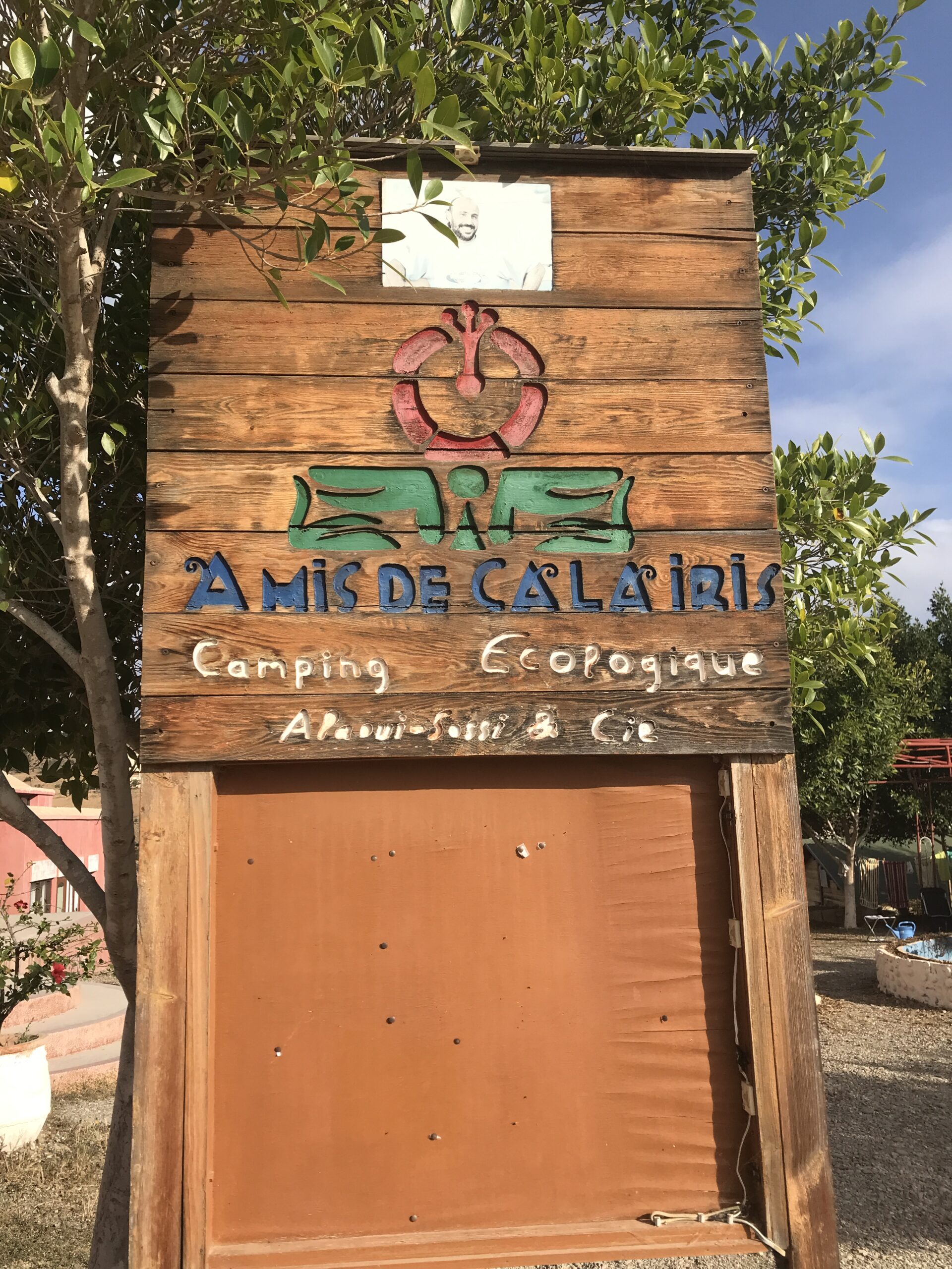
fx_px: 1027
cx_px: 476
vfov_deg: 63.4
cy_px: 634
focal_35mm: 28
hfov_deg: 49.7
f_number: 1.8
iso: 20
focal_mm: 3.99
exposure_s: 1/2037
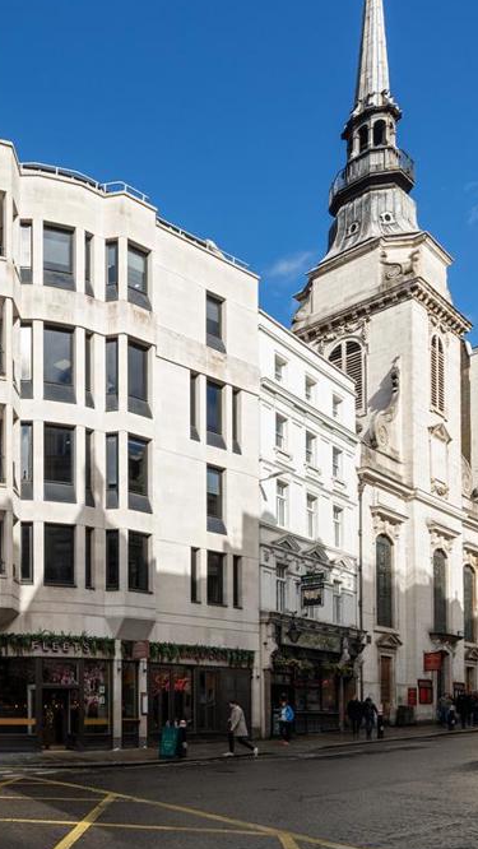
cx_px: -79
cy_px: 422
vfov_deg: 66.1
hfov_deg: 33.6
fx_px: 653
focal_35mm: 29
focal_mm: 18
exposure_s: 1/320
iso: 200
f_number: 10
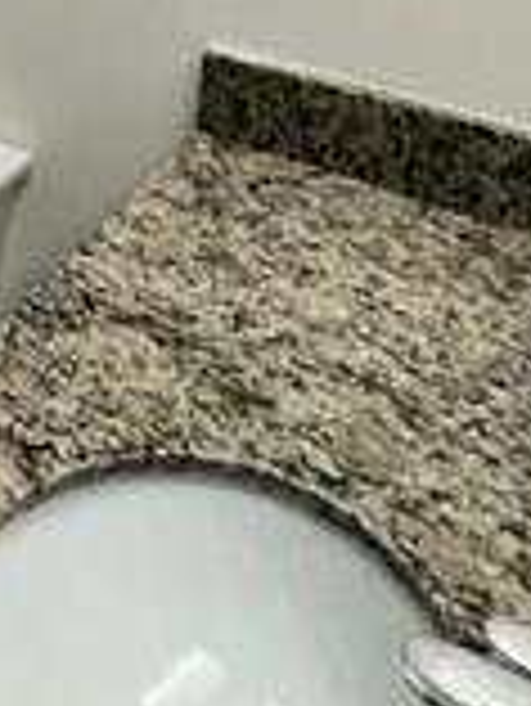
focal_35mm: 53
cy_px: -184
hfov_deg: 22.6
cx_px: -261
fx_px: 1083
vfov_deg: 29.8
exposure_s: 1/120
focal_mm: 1.57
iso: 160
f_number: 1.8
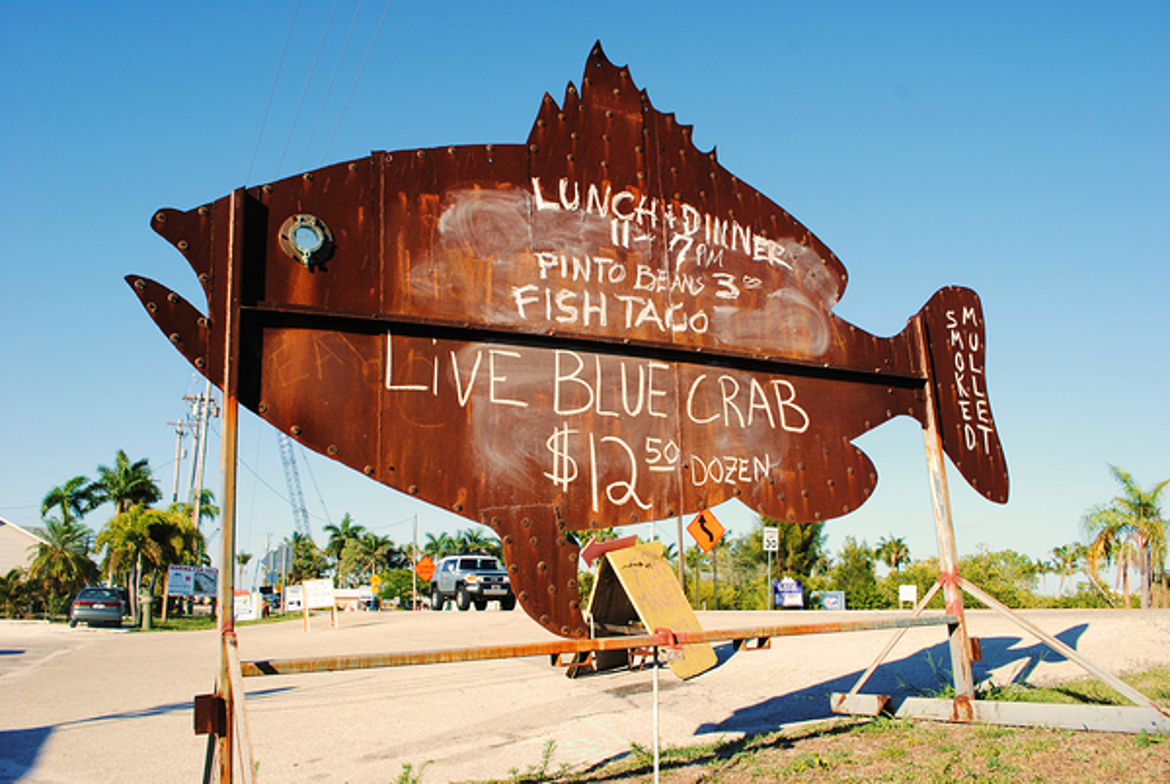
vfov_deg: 48.1
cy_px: 392
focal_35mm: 27
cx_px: 585
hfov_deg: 67.3
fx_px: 879
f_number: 7.1
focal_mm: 18
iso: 100
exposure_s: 1/200
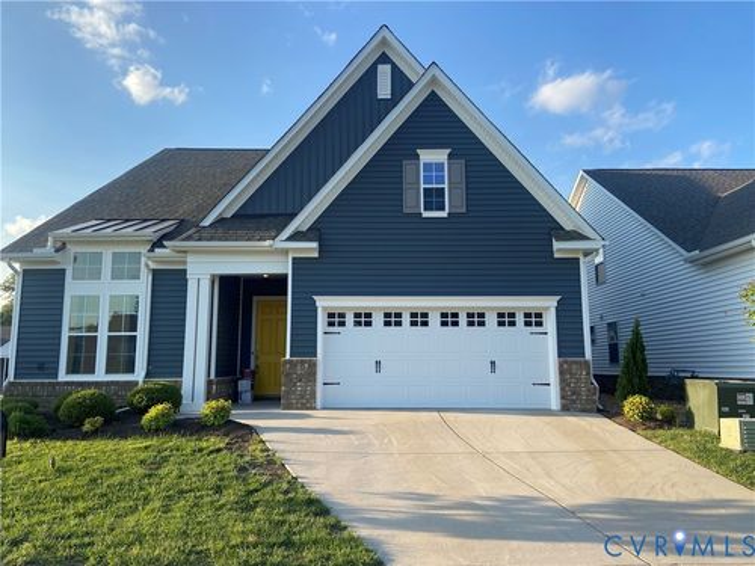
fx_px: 567
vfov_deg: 53.1
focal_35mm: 26
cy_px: 283
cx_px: 378
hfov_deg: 67.3
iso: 32
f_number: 1.8
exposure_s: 1/1072
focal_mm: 4.25
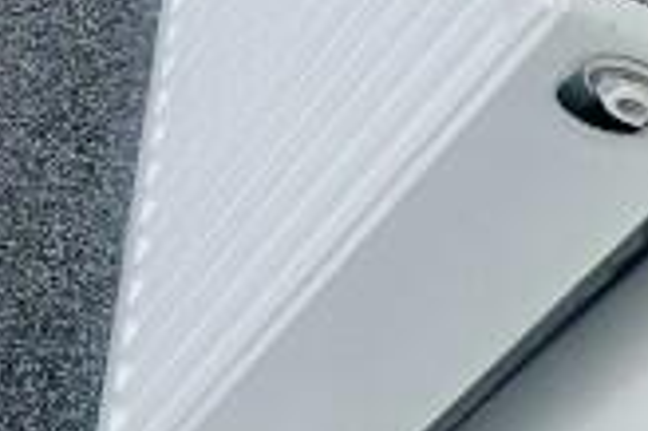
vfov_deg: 10.1
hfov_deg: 11.9
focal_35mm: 91
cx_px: -1249
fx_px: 1636
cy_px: -937
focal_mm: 2.22
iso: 40
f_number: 2.2
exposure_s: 1/449
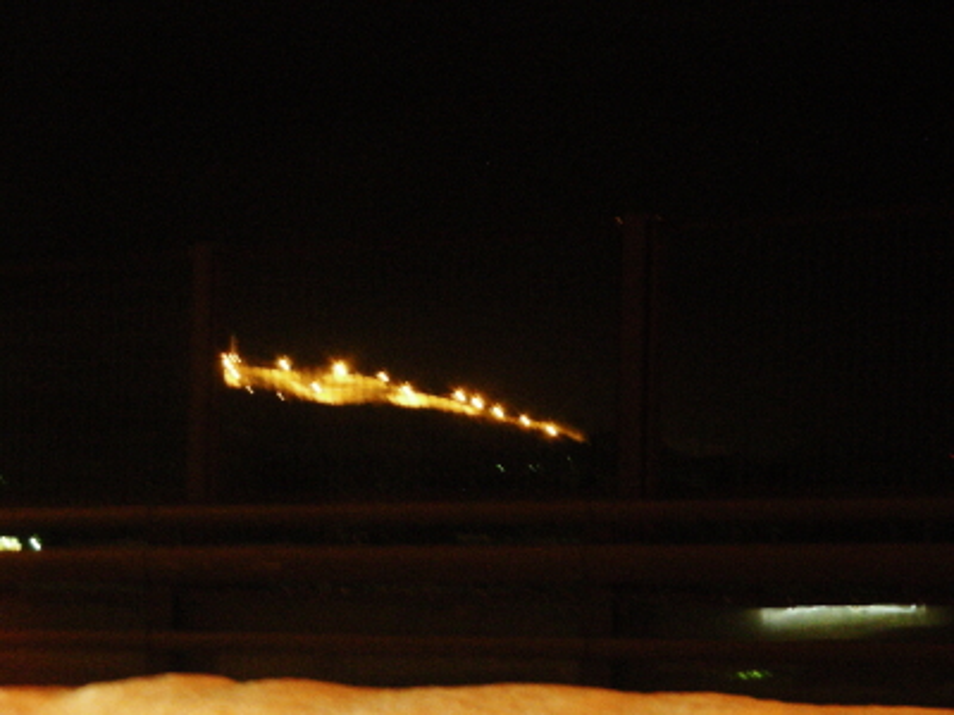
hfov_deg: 15.4
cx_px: 477
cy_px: 358
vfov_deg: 11.6
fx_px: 3528
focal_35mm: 128
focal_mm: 21.3
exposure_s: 1/3.3
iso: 800
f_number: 3.5
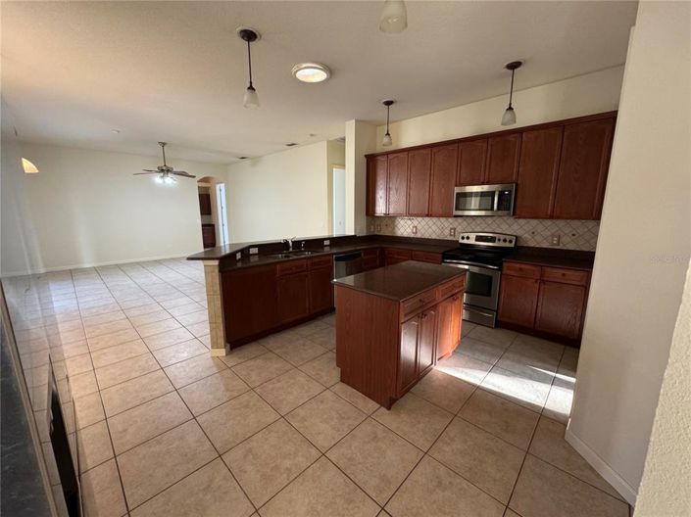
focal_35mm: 14
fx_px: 279
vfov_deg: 85.6
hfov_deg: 102.1
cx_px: 346
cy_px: 258
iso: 500
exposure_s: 1/60
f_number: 2.2
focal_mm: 2.22
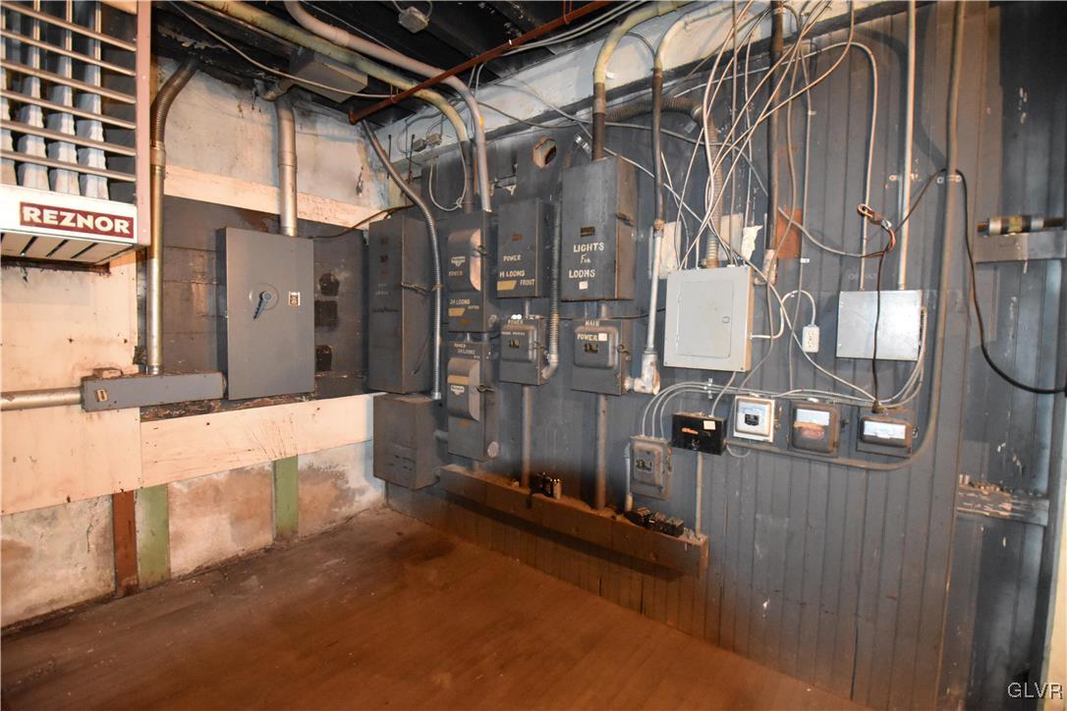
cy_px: 356
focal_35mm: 15
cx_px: 534
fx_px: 445
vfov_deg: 77.3
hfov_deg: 100.4
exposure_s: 1/60
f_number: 3.5
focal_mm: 10
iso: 6400
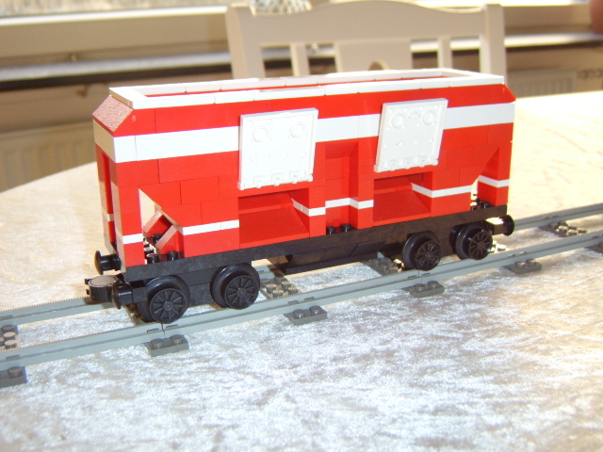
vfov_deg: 45.4
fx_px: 540
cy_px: 226
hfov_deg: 58.4
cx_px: 302
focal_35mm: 31
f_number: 2.7
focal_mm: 8.13
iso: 141
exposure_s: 1/30
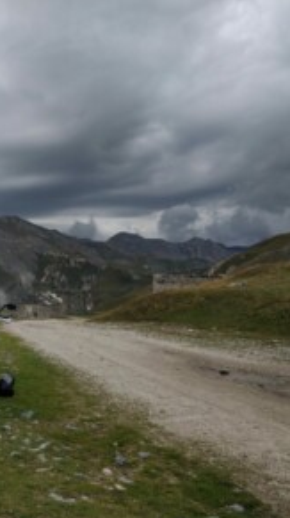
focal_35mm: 36
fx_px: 494
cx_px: -23
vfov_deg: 55.3
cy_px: 263
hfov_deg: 29.7
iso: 125
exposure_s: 1/1464
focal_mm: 4.1
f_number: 1.7
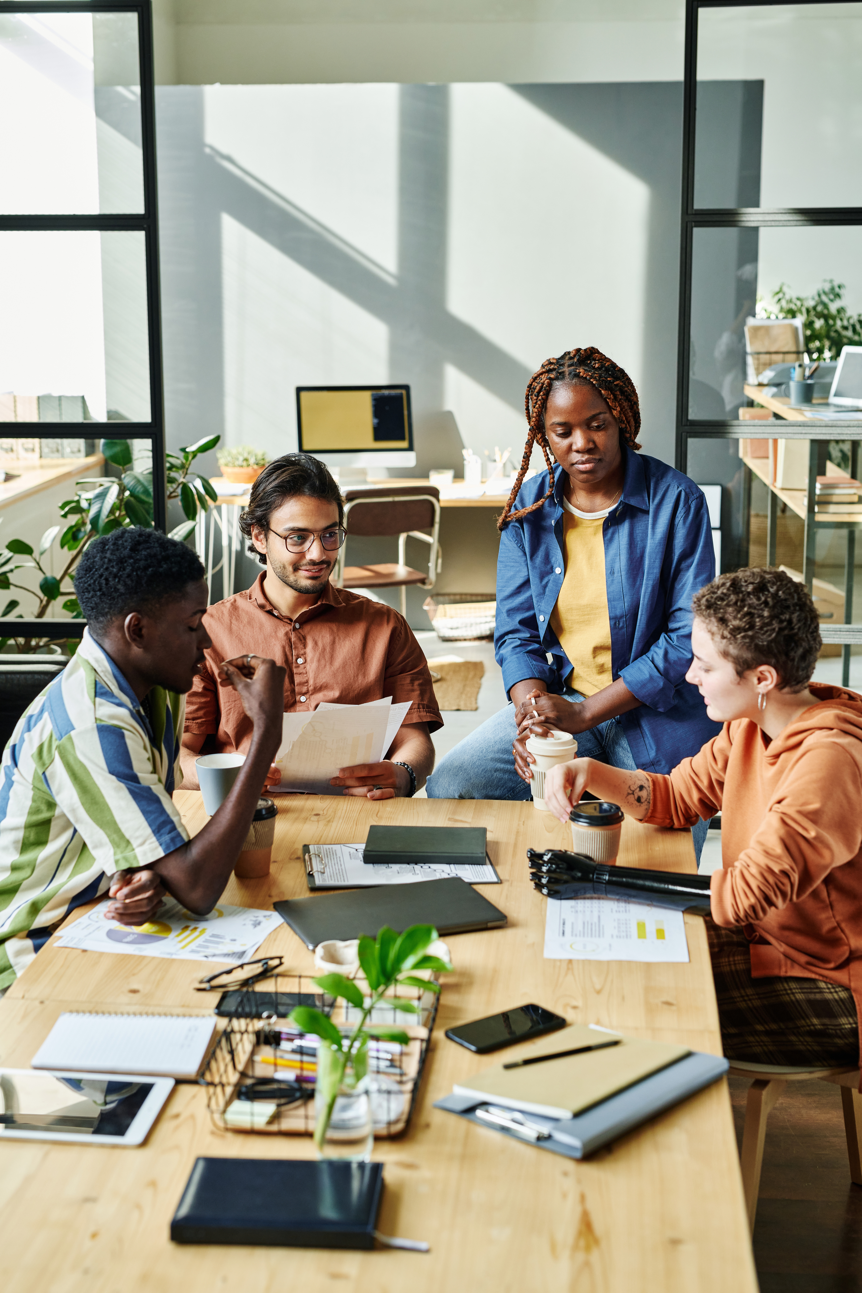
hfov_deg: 27.0
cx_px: 431
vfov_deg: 39.6
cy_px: 646
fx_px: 1796
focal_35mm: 50
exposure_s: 1/250
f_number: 4
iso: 640
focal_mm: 50
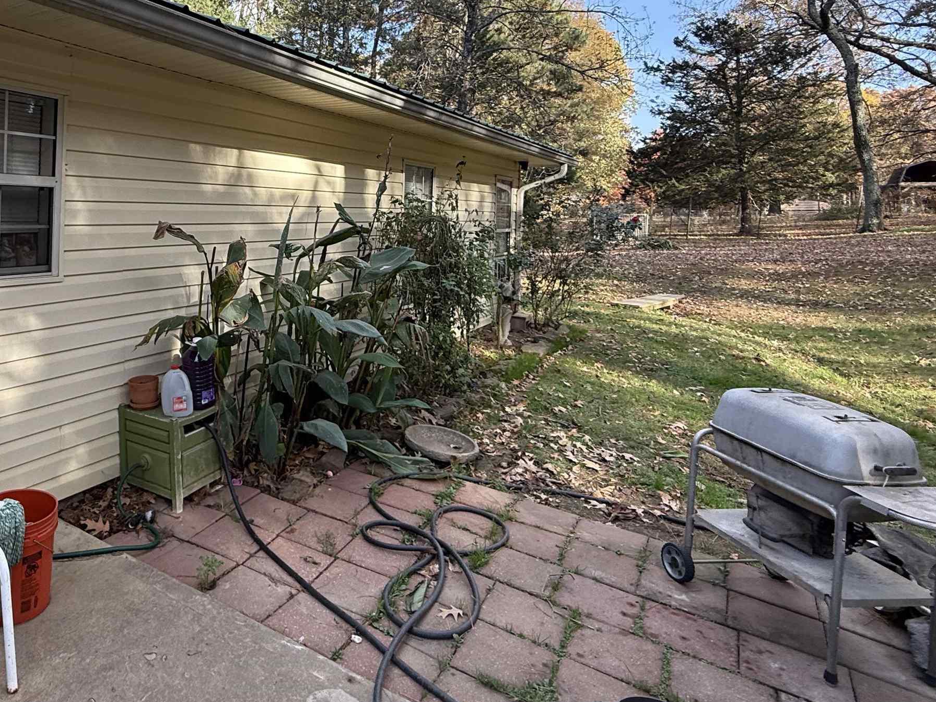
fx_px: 649
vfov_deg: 55.0
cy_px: 208
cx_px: 242
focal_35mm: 24
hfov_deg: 67.4
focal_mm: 2.22
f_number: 2.2
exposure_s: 1/372
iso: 64
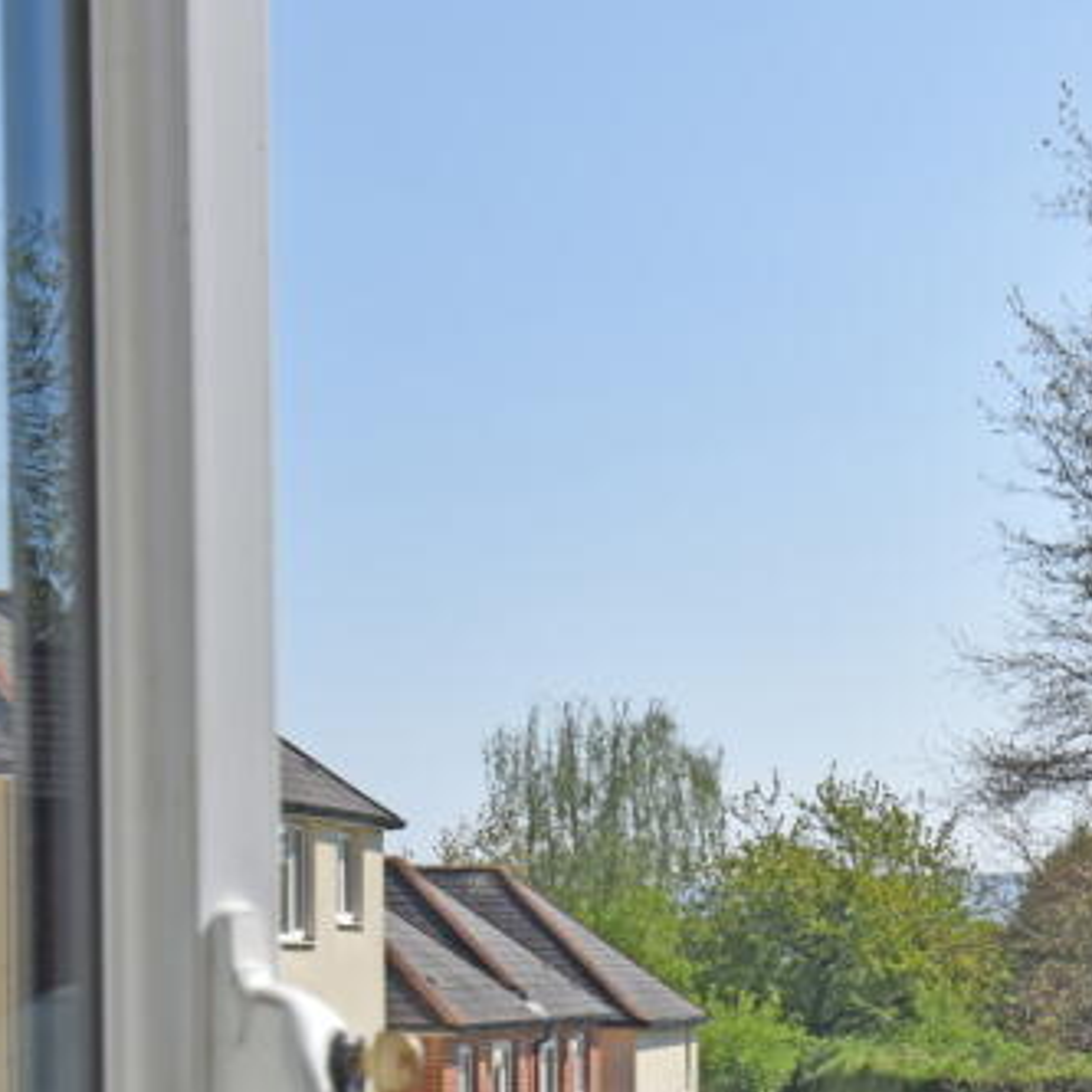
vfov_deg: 20.7
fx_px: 2938
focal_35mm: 82
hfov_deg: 20.7
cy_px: 956
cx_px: 951
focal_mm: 21
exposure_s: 1/320
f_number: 9
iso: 100
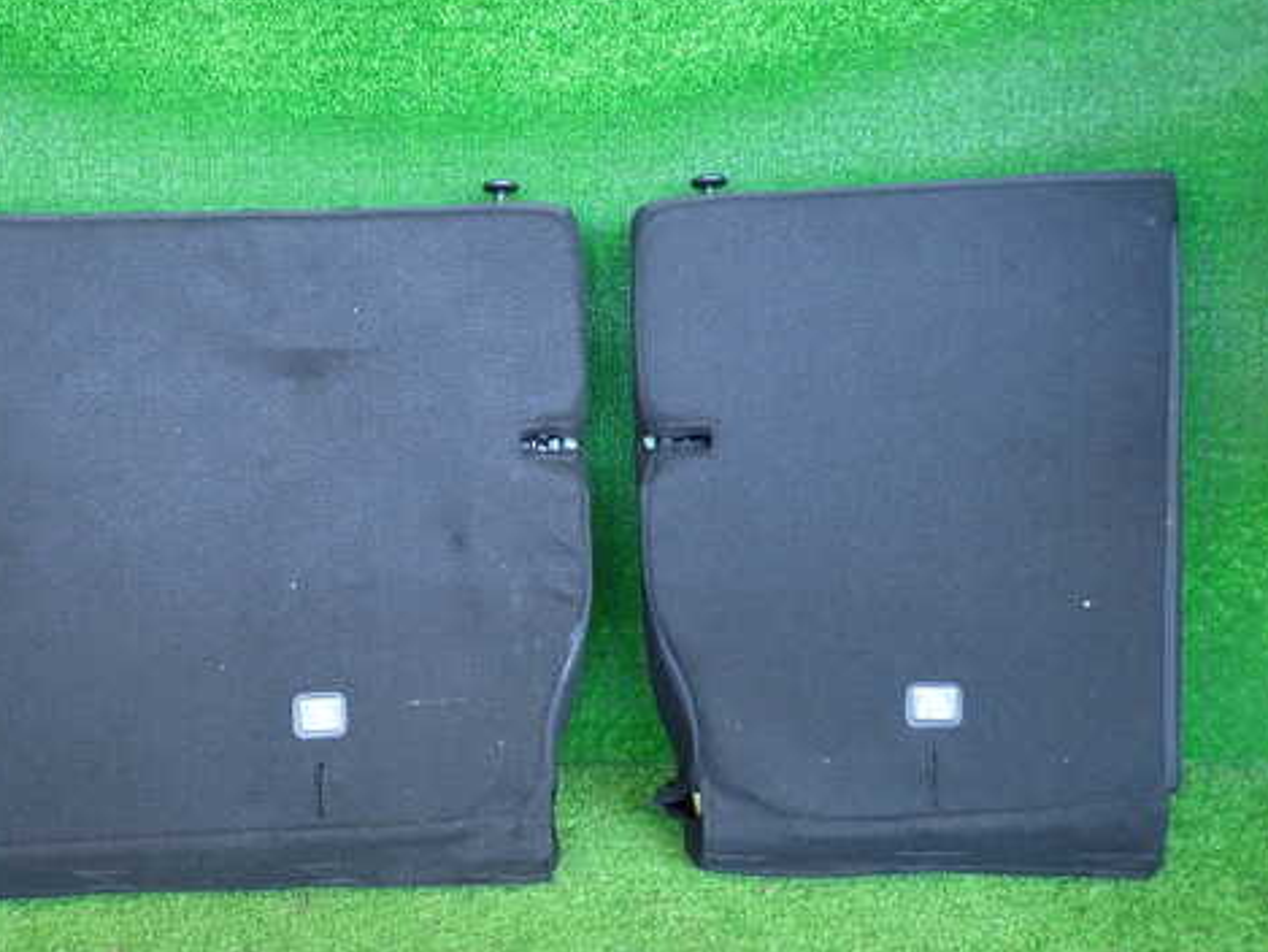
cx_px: 473
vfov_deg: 44.2
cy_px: 506
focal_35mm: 32
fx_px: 1172
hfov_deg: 56.1
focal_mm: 4.5
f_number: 2
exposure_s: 1/30
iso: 200
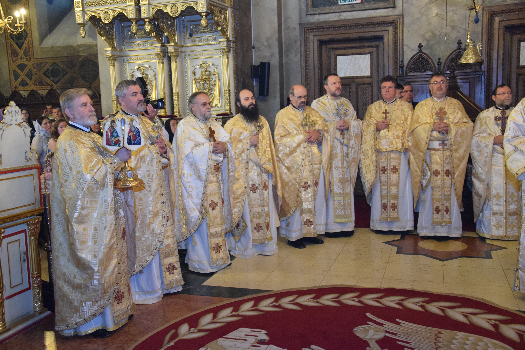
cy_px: 175
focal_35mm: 38
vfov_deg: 35.5
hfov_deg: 51.3
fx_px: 547
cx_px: 262
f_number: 4
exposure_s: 1/40
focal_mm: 25
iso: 2500
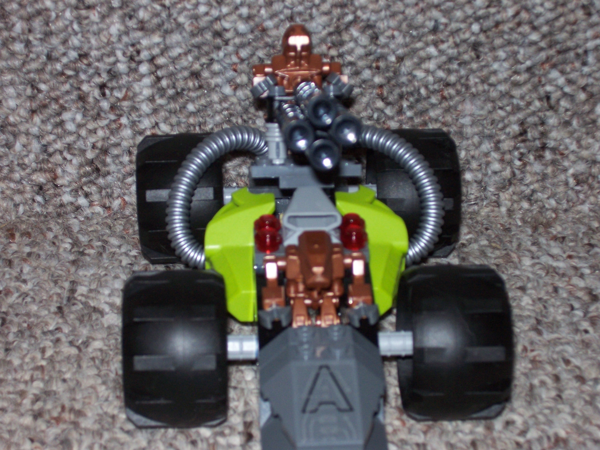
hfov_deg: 23.8
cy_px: 225
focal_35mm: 82
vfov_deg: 18.0
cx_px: 300
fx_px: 1421
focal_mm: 13.5
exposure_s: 1/90
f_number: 4.1
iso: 125
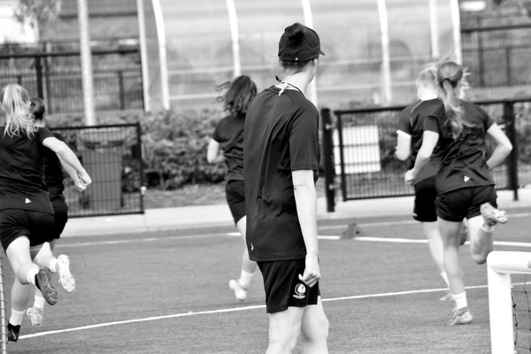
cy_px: 177
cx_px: 266
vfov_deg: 3.1
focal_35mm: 450
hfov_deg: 4.6
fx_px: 6637
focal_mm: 300
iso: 2500
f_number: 10
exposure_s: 1/1000
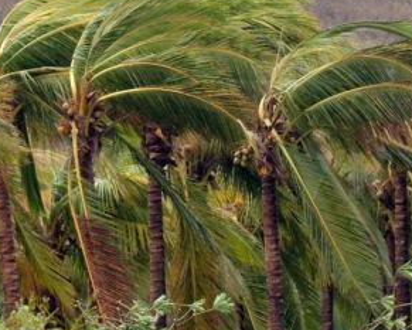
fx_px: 8014
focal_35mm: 657
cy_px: 220
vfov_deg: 2.4
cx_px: 207
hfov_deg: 2.9
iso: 640
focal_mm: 170
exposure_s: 1/250
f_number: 11
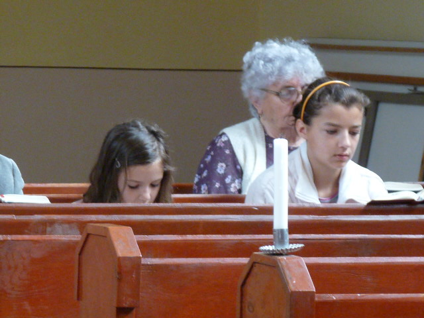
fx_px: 3809
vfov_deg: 4.8
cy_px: 159
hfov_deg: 6.4
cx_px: 212
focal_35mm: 311
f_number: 3.7
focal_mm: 31.2
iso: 400
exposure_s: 1/40
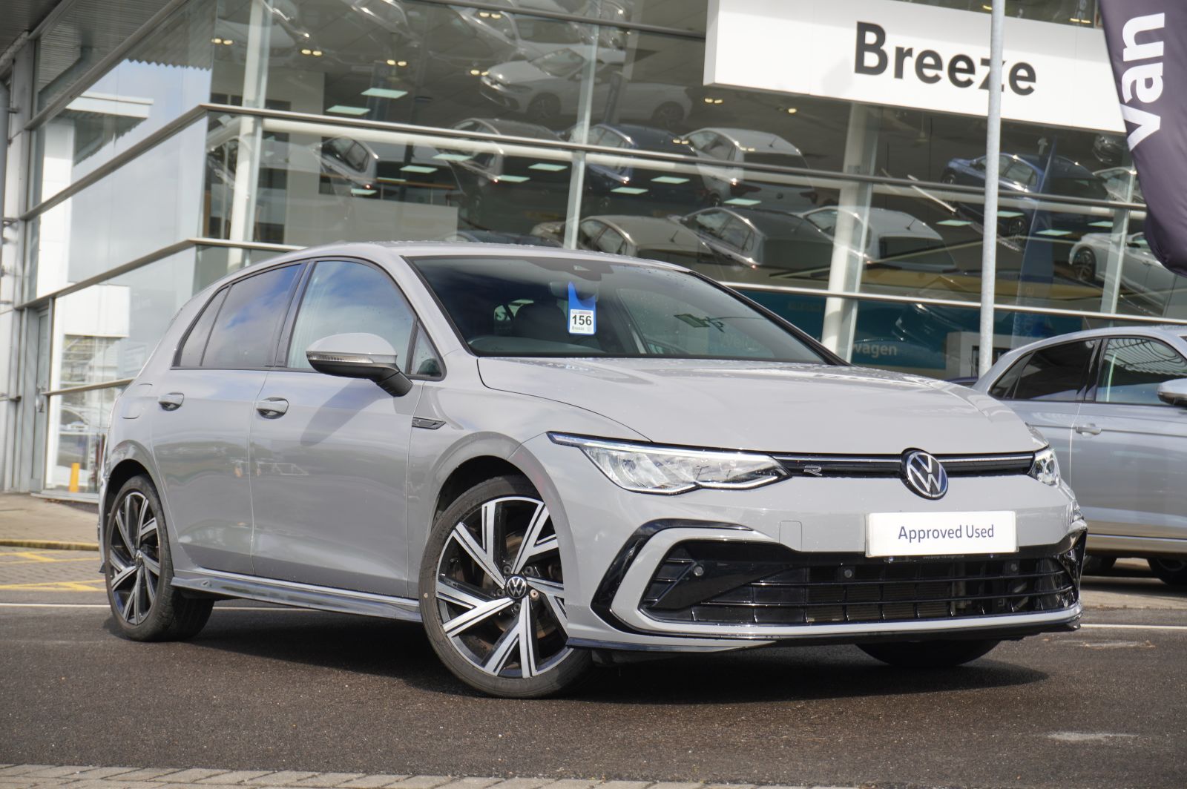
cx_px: 594
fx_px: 2125
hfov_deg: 31.2
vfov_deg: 21.0
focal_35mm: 64
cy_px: 394
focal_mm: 43
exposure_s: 1/160
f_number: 5.6
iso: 100
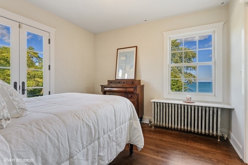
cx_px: 124
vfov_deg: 67.4
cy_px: 82
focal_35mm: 18
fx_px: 124
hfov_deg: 90.0
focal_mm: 18
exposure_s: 1/2
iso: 200
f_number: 9.5
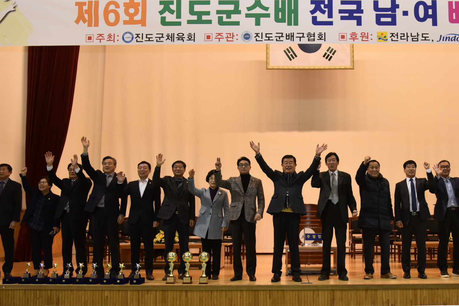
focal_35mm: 38
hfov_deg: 50.1
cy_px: 171
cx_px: 293
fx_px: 485
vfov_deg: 35.0
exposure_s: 1/125
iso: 800
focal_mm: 24
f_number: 4.5
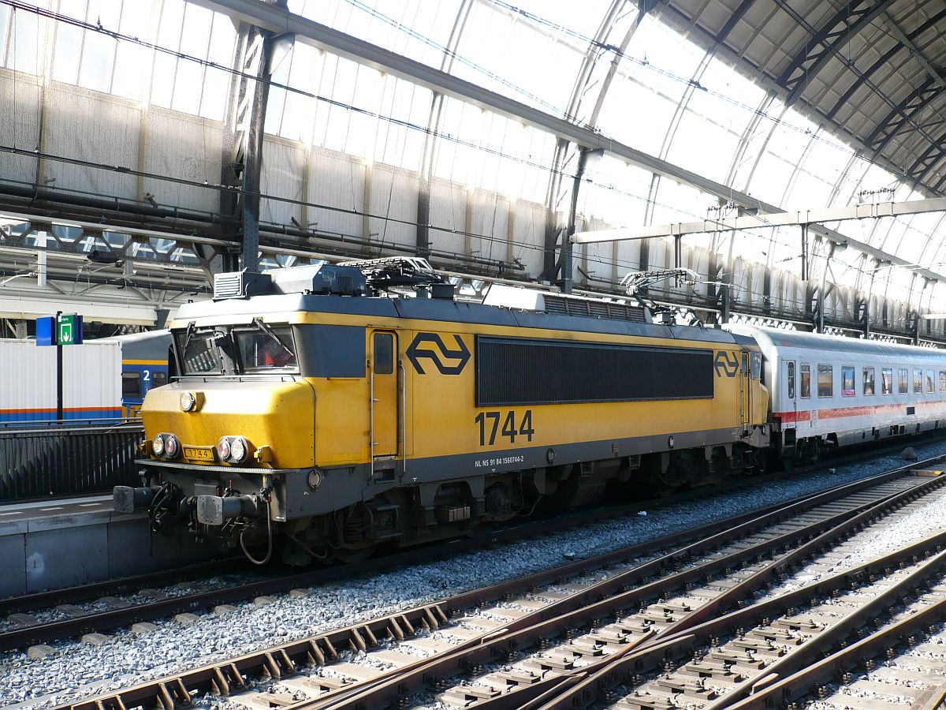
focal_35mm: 35
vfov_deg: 40.7
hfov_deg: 52.6
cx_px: 473
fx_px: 956
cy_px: 355
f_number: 2.8
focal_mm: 5.8
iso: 100
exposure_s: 1/60
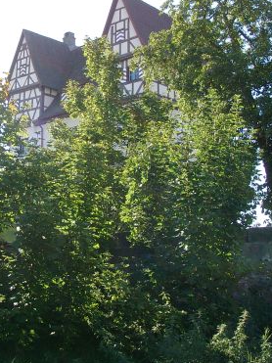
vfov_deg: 34.8
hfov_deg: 26.4
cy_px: 143
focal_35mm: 55
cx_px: 88
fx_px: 577
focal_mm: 7.13
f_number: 4
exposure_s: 1/217
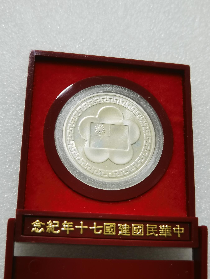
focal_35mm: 48
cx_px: 105
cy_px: 140
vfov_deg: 39.7
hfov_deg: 30.3
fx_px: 388
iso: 64
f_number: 1.9
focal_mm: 6.67
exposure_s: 1/100
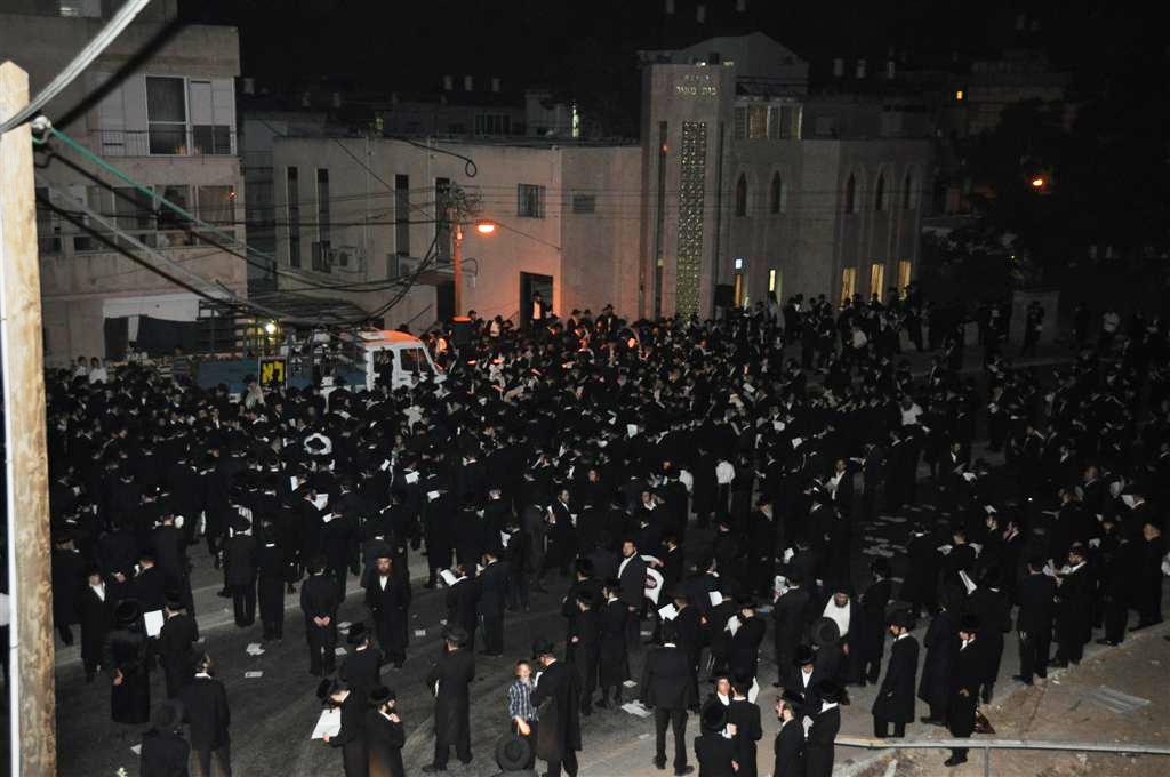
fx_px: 1169
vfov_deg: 36.8
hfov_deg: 53.2
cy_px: 388
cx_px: 585
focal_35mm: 36
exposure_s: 1/60
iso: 800
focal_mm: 24
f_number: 4
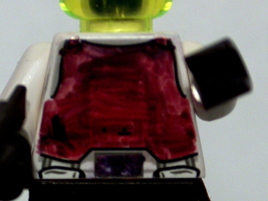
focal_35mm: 264
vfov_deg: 5.6
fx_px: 2043
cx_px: 113
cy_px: 43
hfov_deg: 7.5
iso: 100
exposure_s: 1/1.55
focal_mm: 23.76
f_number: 3
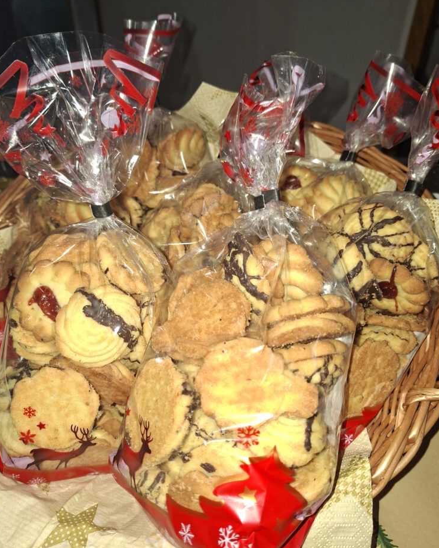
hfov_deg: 56.8
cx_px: 222
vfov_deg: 68.1
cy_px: 264
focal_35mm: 25
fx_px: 406
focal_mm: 5.54
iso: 160
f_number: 1.8
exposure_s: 1/100
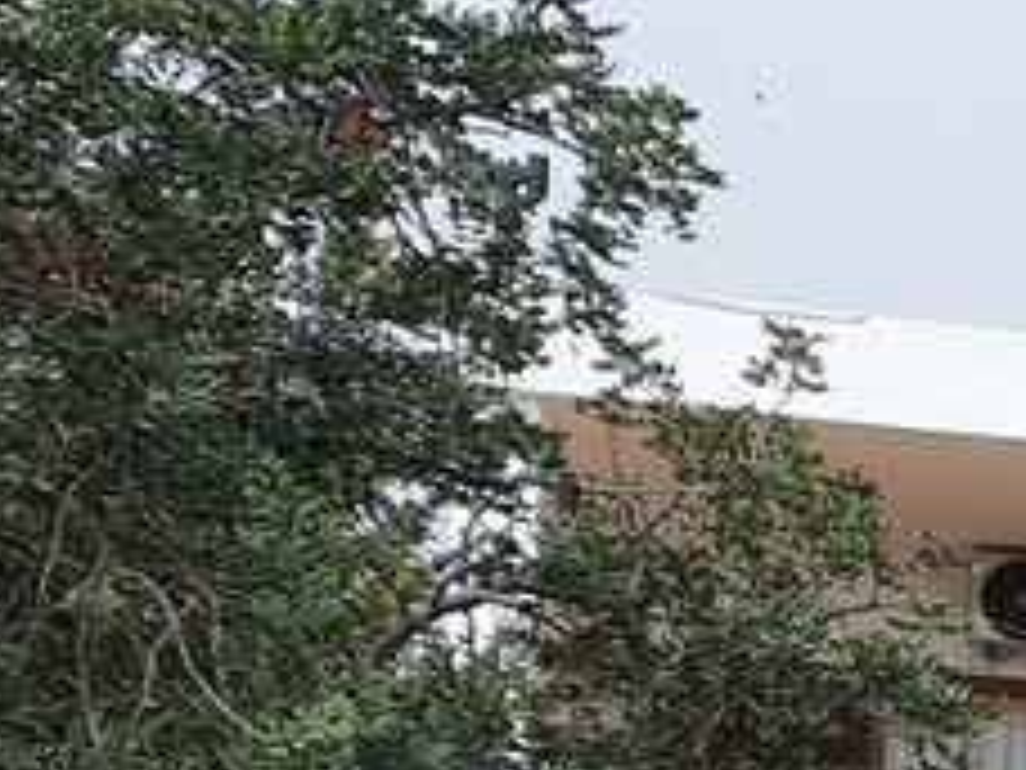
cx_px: 2196
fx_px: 3468
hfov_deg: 13.7
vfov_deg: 12.2
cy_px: 1072
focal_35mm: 117
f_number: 2.4
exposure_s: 1/1548
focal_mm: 4.32
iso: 50
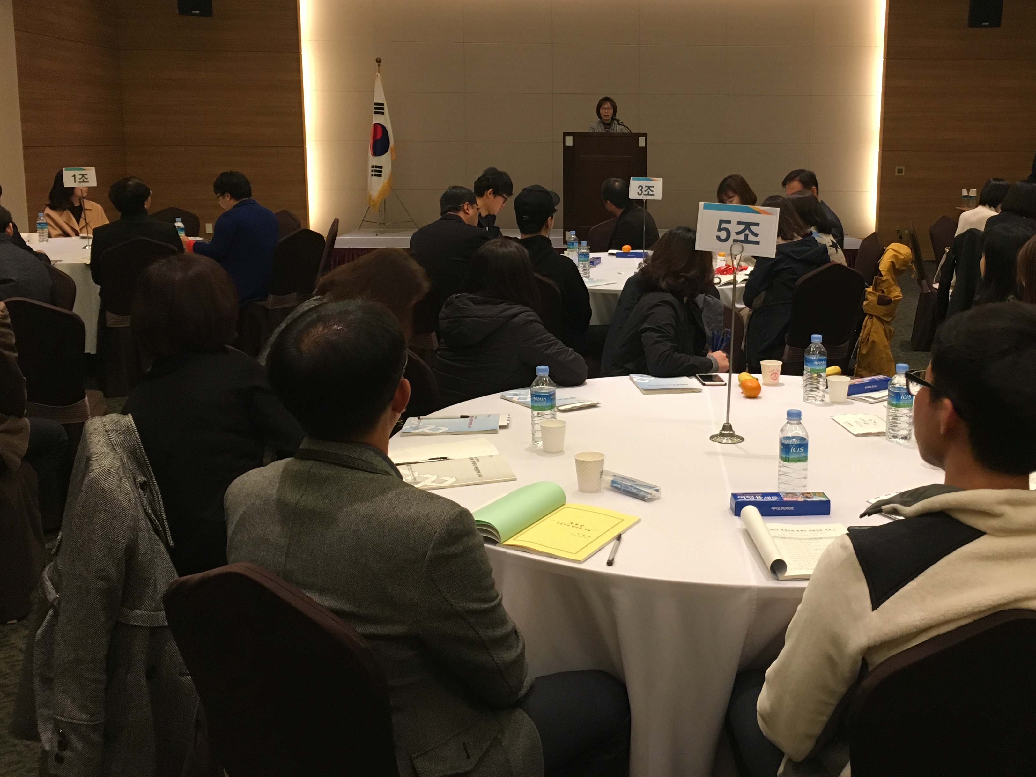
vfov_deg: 39.4
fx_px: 1077
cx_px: 633
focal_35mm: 36
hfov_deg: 50.9
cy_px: 301
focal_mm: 4.15
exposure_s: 1/30
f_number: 2.2
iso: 125
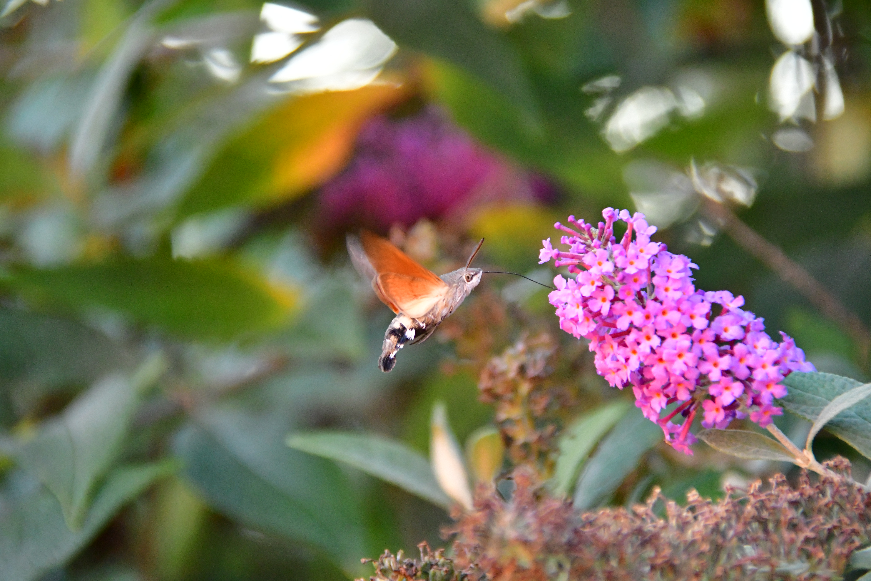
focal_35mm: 450
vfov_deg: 3.1
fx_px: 10887
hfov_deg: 4.6
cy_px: 290
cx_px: 436
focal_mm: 300
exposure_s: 1/500
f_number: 5.6
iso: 5600
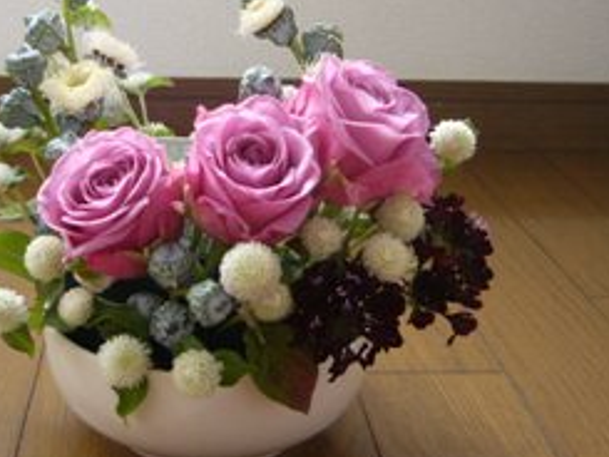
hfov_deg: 30.1
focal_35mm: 64
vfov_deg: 22.9
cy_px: 156
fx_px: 1127
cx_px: 226
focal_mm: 5.8
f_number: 2.8
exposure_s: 1/80
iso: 100
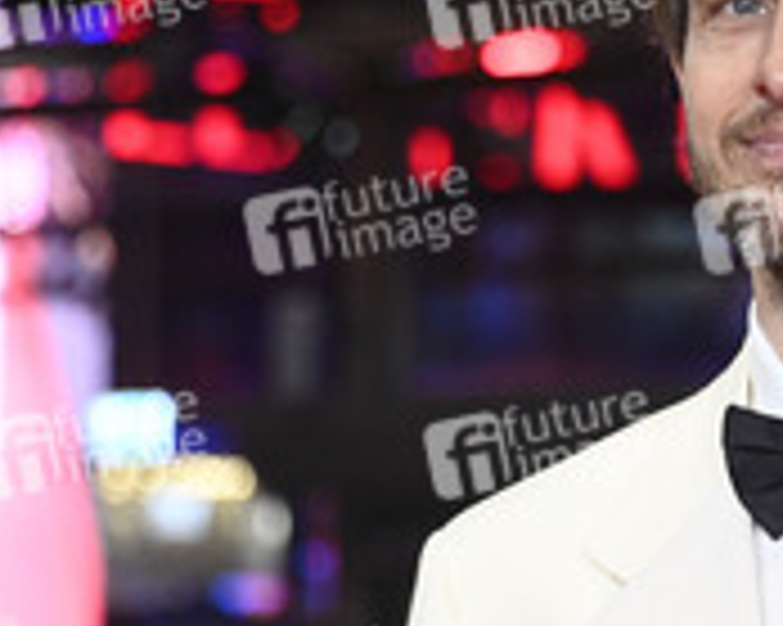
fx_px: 7041
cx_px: 871
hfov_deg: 6.3
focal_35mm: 304
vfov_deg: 5.1
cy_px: 333
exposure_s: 1/250
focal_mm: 125
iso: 5000
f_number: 5.6
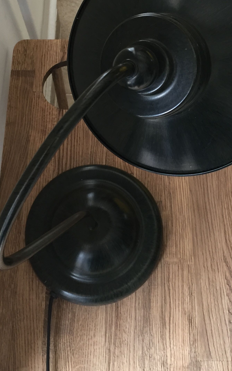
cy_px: 109
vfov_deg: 41.8
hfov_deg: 27.4
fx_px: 476
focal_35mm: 47
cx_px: 109
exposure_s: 1/33
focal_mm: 4.15
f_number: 2.2
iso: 64
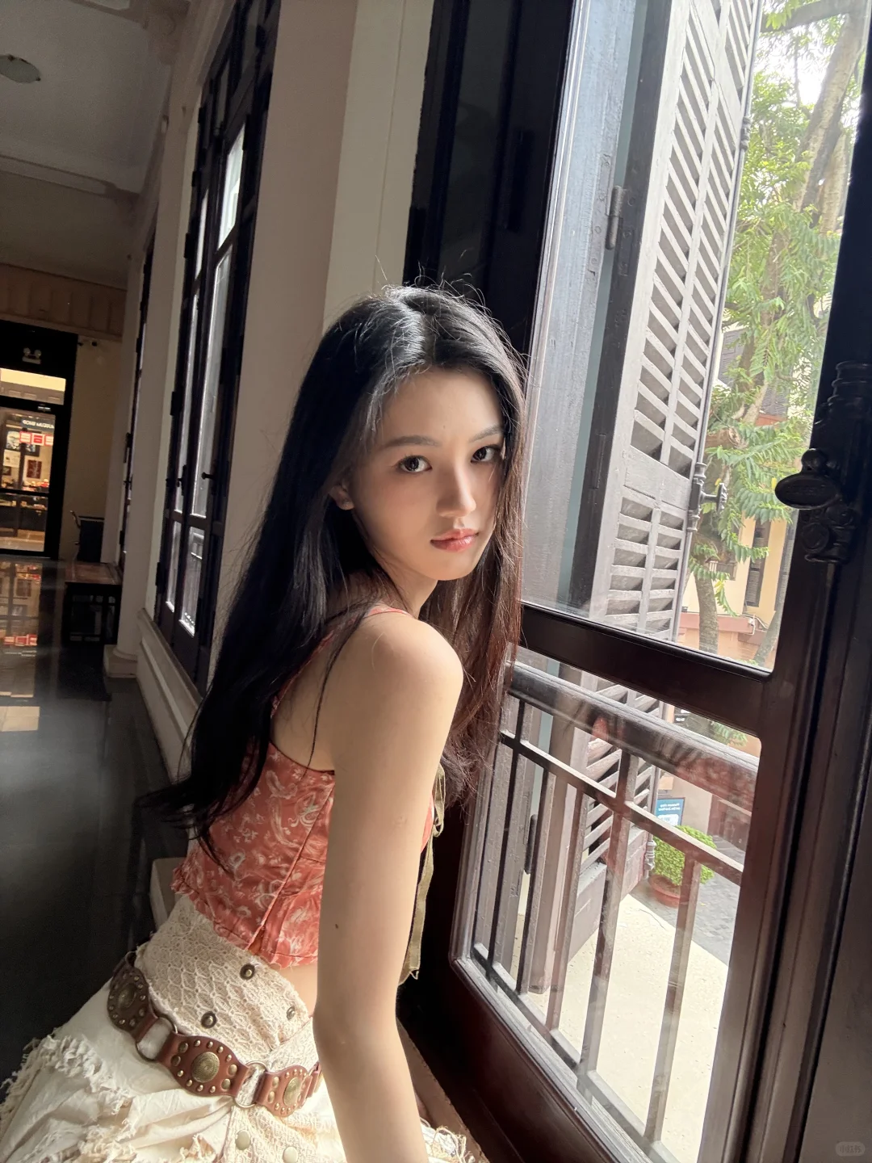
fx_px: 773
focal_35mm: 23
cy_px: 582
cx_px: 436
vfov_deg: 73.9
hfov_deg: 58.9
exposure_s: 1/60
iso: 100
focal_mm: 2.69
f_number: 1.9
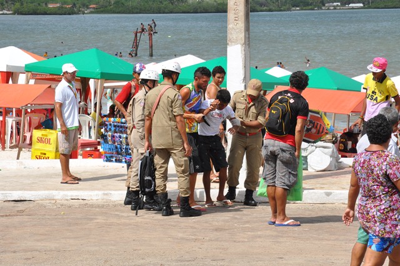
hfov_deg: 16.1
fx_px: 1415
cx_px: 200
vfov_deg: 10.7
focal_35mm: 128
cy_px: 133
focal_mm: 85
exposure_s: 1/800
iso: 640
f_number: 14
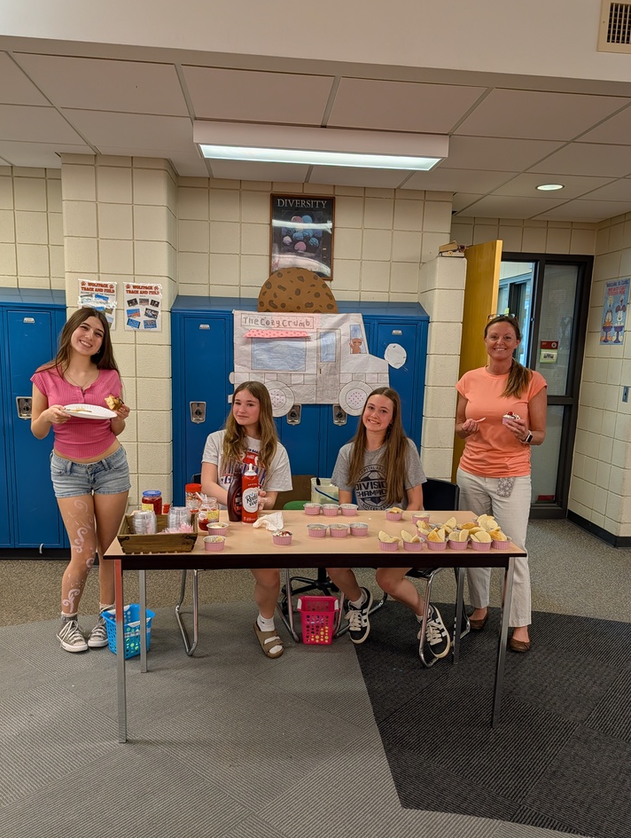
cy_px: 442
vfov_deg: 67.2
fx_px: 630
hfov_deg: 53.2
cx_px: 317
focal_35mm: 26
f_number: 1.68
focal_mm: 6.9
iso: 24
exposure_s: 1/60
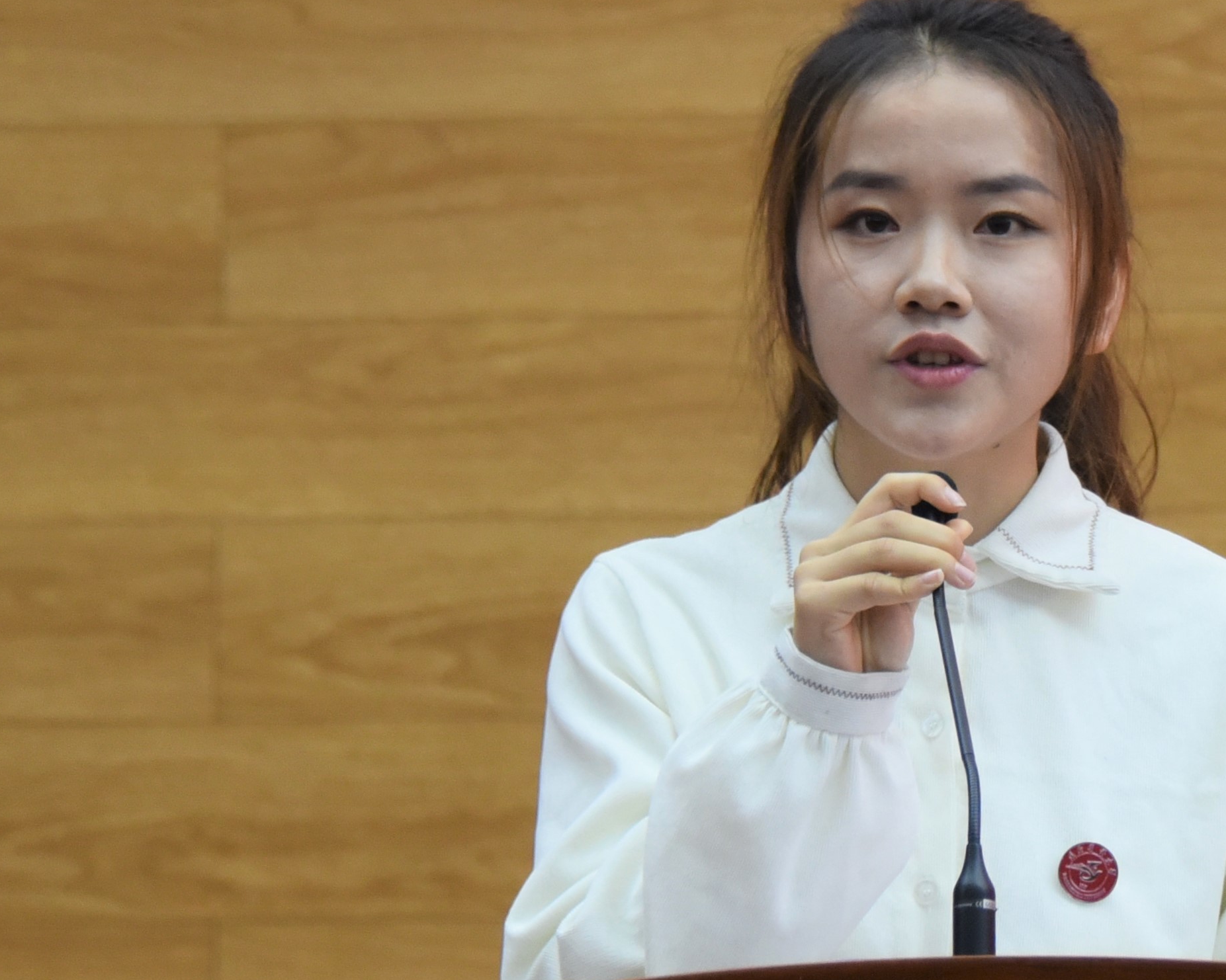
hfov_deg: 6.9
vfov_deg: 5.5
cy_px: 416
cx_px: 981
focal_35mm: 279
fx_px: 10122
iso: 1800
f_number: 5.6
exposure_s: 1/125
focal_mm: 135
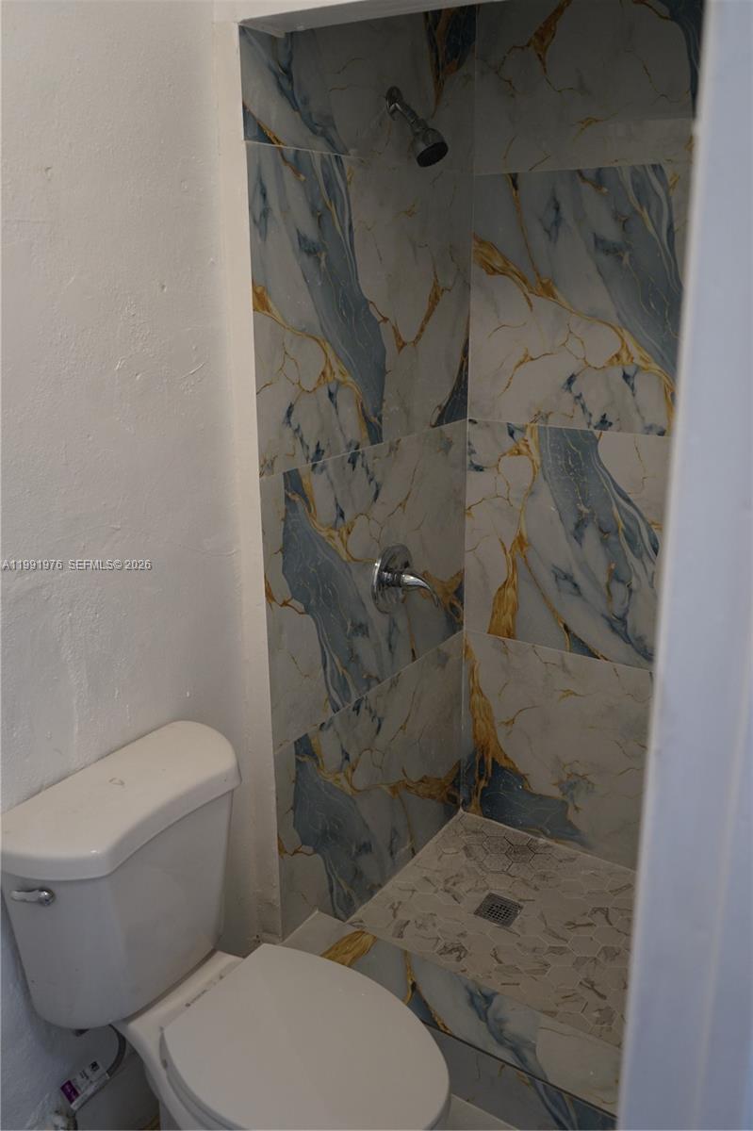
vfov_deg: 63.7
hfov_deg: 44.9
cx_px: 376
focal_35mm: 29
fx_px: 911
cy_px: 566
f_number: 4
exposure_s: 1/160
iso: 800
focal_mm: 29
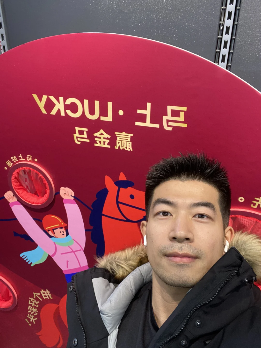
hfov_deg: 46.8
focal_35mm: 30
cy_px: 174
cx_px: 130
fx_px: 302
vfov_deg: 60.0
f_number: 2.2
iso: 100
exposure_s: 1/50
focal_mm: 2.71
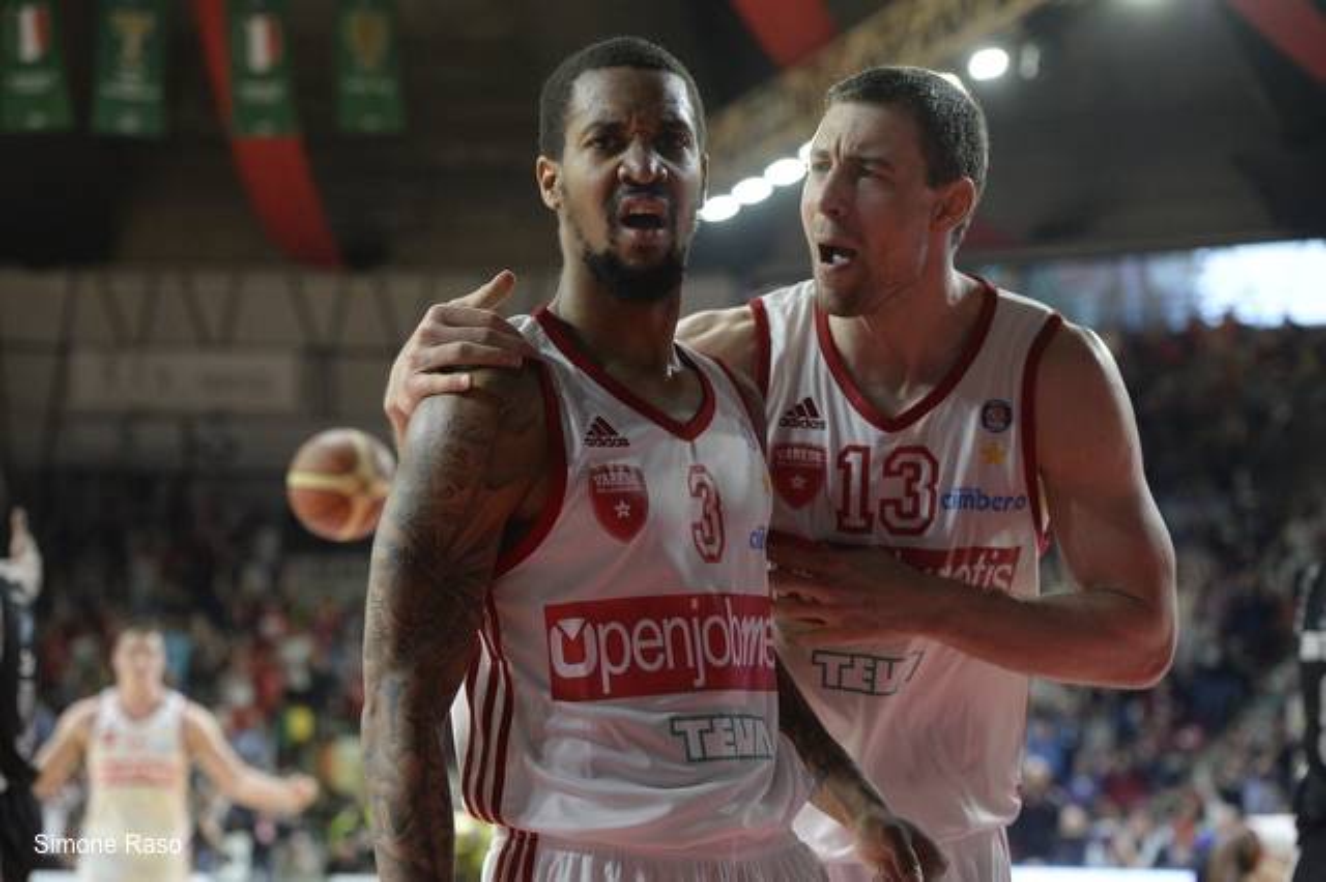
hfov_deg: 28.9
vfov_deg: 19.4
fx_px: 2577
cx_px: 663
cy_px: 441
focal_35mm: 70
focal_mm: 70
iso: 6400
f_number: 2.8
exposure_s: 1/800
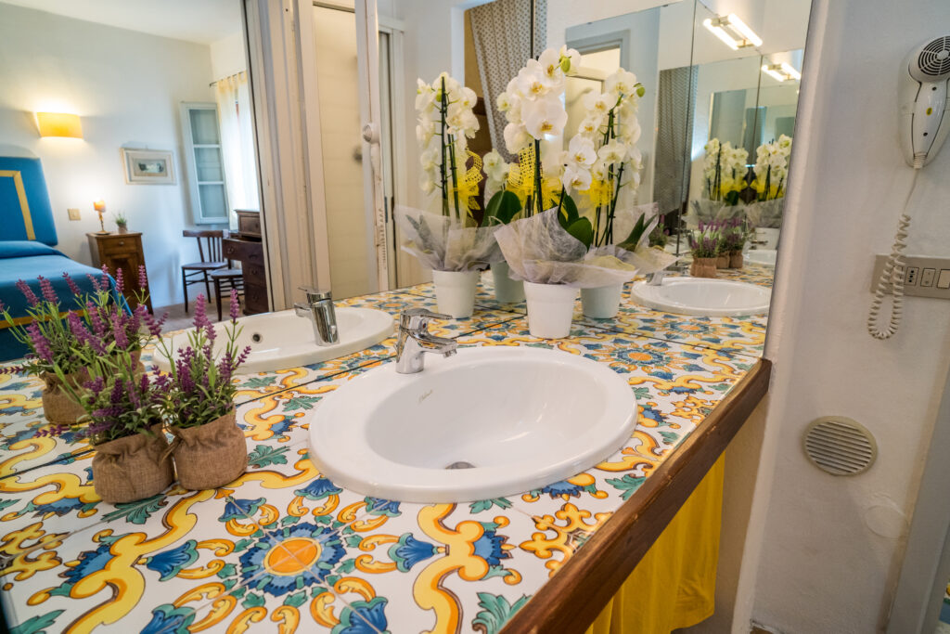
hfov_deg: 90.0
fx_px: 475
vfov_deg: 67.4
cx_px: 475
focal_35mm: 18
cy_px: 317
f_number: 5
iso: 2500
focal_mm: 18
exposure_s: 1/80
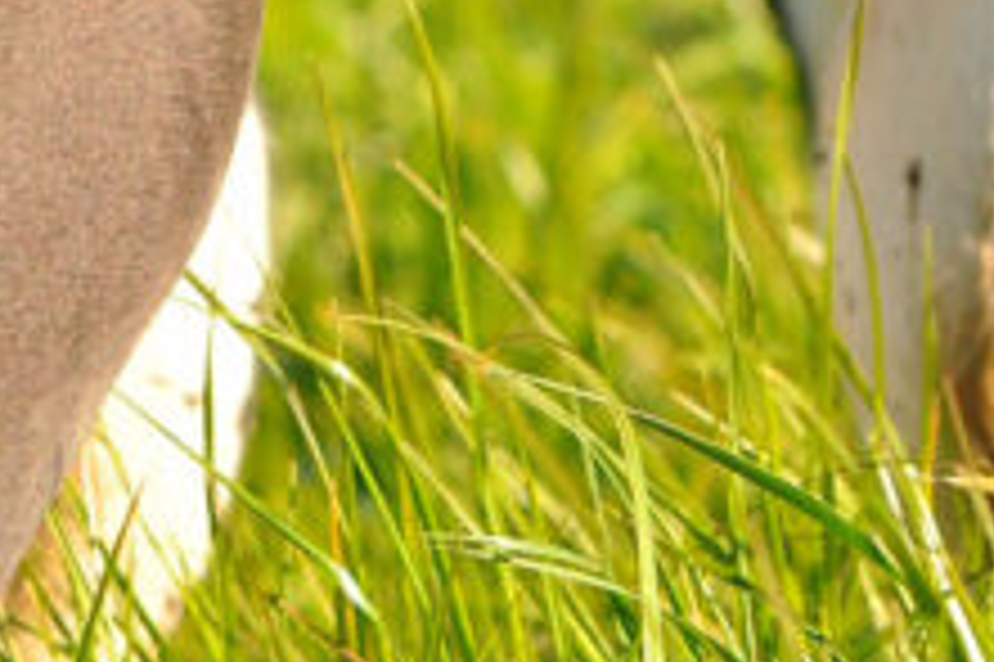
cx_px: -549
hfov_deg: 2.9
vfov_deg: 1.9
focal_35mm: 710
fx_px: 19589
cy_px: -196
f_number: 6.3
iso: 200
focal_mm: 98
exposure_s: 1/320
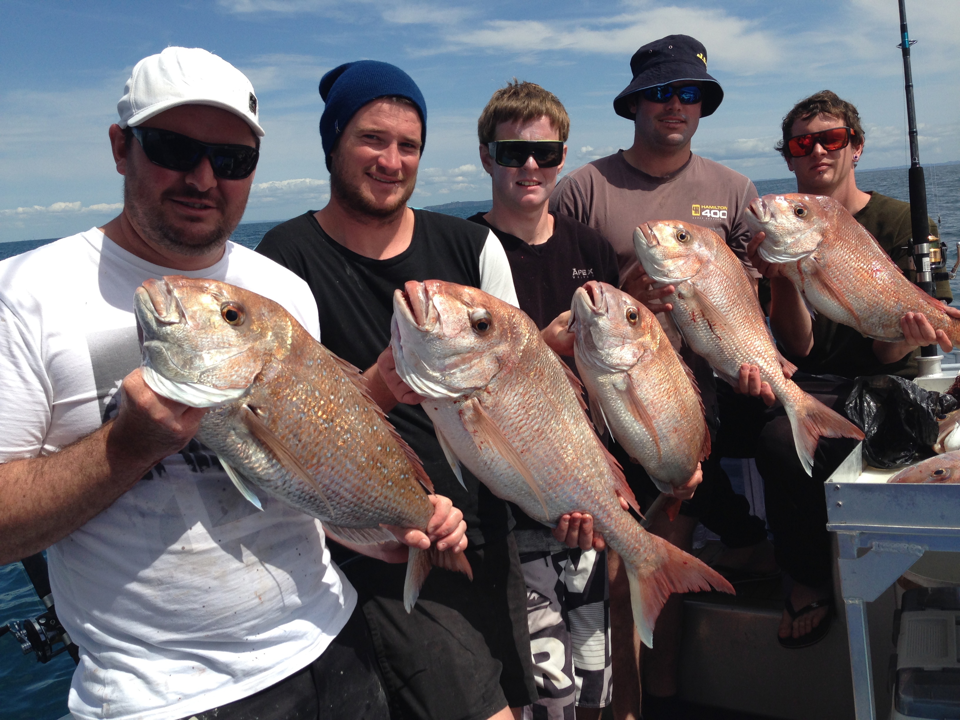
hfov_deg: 55.4
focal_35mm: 33
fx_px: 915
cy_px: 360
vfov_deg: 42.9
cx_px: 480
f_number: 2.4
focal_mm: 4.12
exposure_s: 1/2262
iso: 50
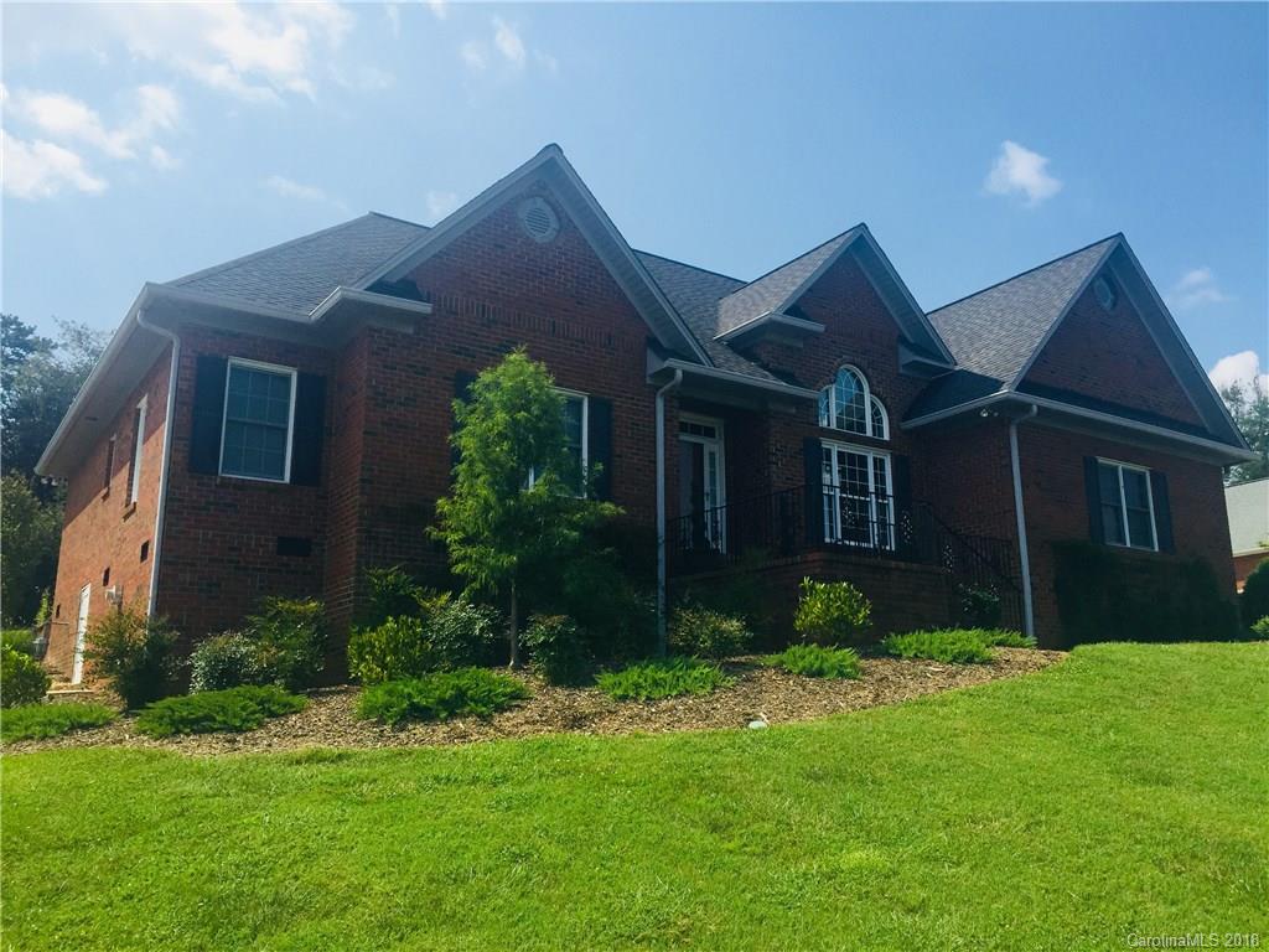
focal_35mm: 29
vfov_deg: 48.2
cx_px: 634
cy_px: 476
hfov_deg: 61.7
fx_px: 1063
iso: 32
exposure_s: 1/2326
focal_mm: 4.15
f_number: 2.2
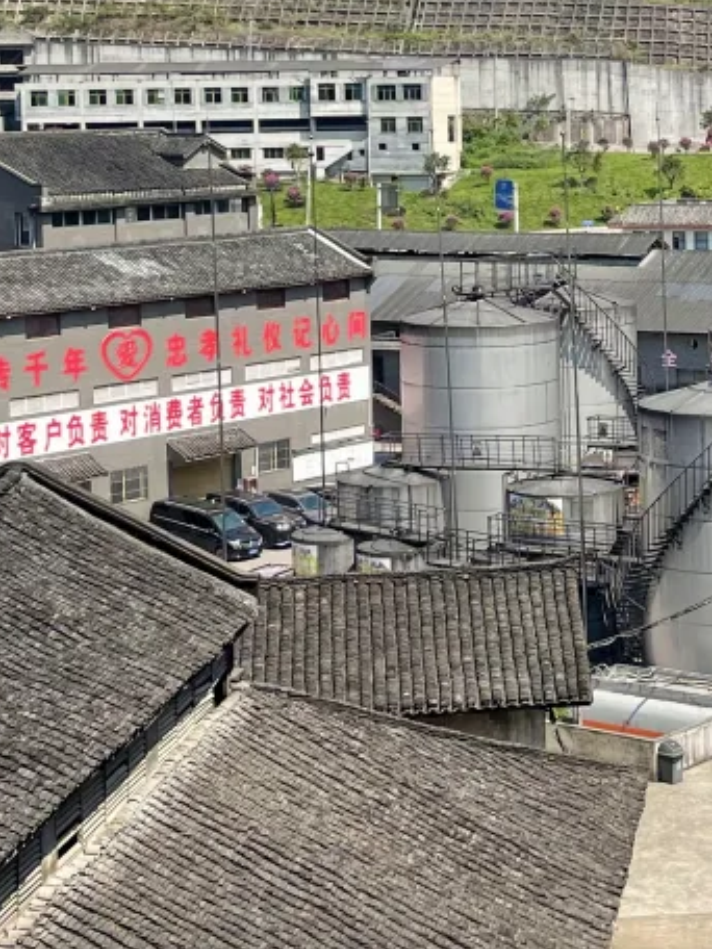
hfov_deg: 18.5
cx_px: 573
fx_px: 2167
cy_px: 221
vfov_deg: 24.4
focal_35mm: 79
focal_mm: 5.1
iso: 32
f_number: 1.6
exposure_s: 1/2247
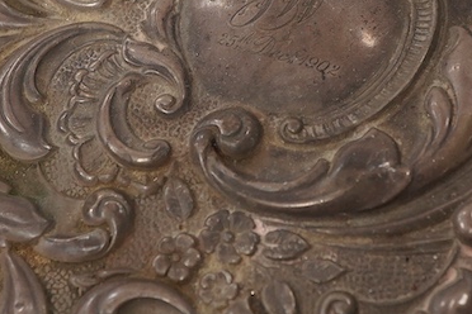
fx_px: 1429
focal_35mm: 109
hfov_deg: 18.8
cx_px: 223
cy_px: 61
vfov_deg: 12.5
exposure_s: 1/125
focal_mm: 30
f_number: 8
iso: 1250
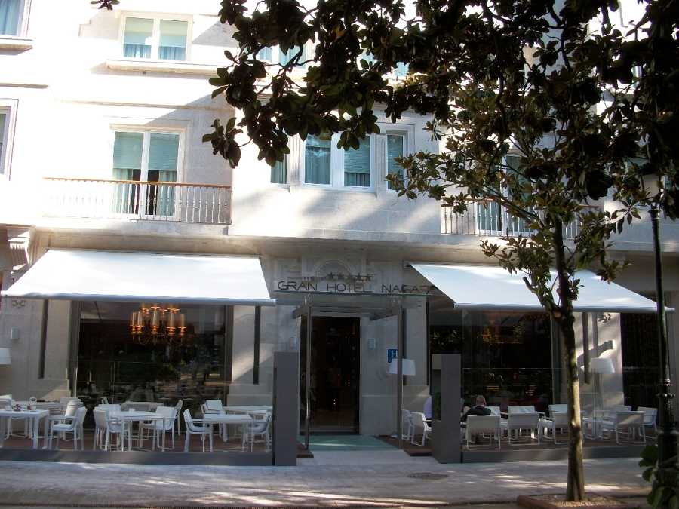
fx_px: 687
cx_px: 340
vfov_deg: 40.7
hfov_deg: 52.6
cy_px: 254
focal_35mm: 35
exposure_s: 1/200
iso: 80
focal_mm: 6.3
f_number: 3.1
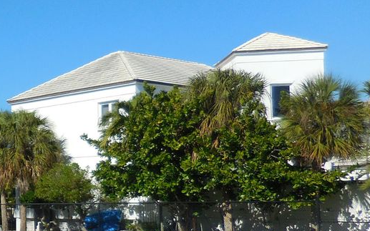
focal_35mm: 70
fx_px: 706
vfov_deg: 18.5
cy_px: 159
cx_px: -116
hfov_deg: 25.2
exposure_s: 1/800
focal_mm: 4.5
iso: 125
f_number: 6.6
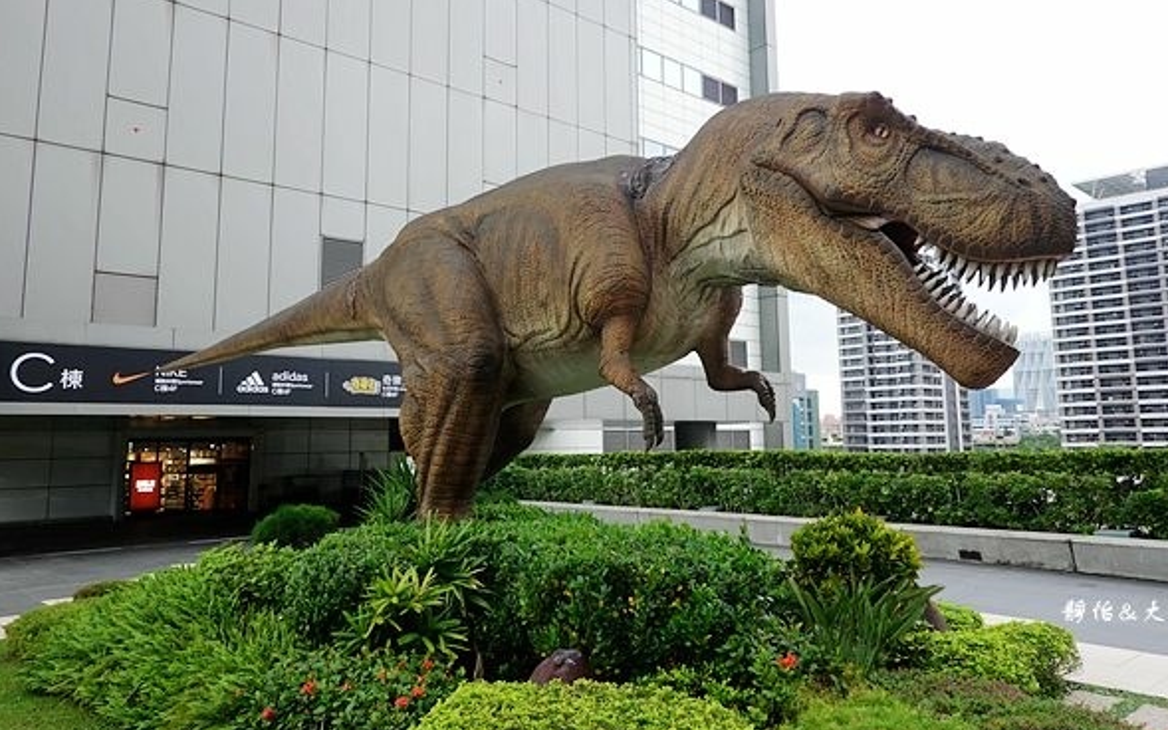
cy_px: 326
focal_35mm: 27
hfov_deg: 68.4
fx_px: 859
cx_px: 607
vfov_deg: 45.9
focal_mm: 9
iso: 125
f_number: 2.8
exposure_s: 1/60
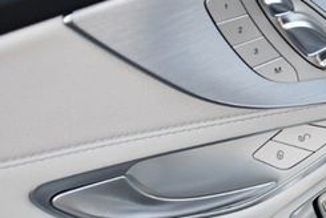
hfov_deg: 20.1
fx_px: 852
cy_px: 59
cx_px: 405
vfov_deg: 14.5
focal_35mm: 94
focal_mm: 18
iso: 400
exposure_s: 1/250
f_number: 4.5
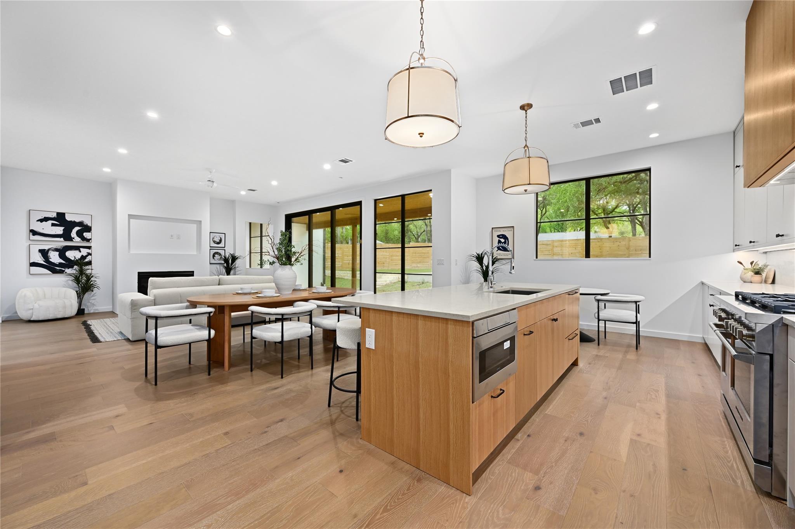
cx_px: 398
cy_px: 264
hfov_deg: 104.3
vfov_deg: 81.1
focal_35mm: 14
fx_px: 309
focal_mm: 14
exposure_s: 1/5
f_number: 8
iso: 800
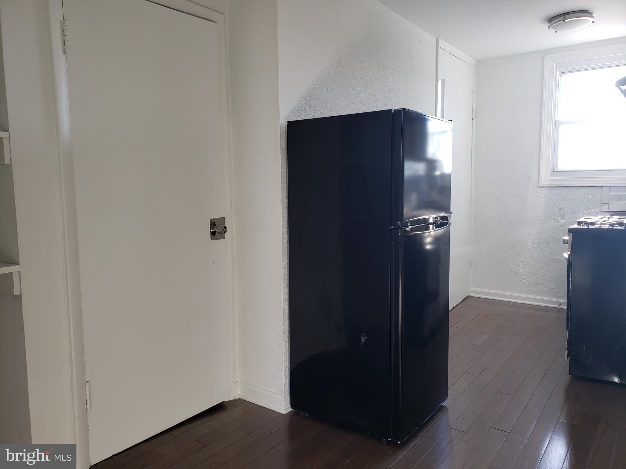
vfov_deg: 53.1
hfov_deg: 67.3
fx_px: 470
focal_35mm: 26
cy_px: 234
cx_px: 313
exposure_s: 1/60
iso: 64
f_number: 2.4
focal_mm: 4.3
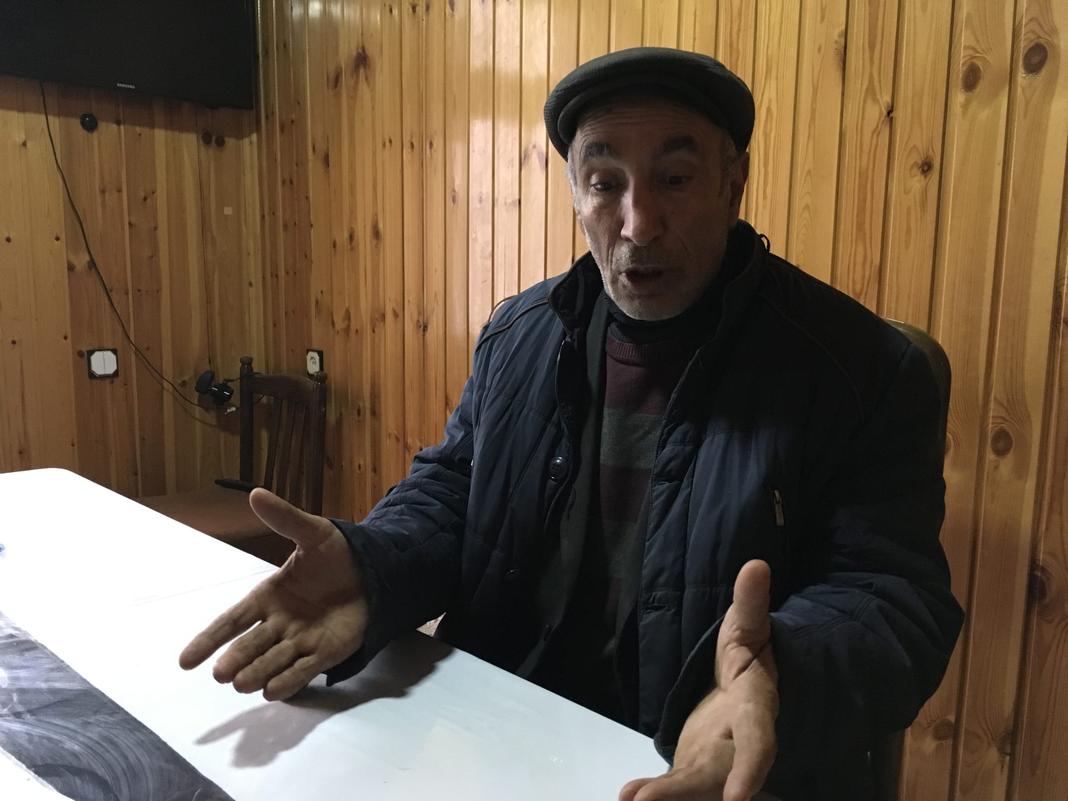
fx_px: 895
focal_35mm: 29
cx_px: 534
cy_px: 400
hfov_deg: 61.7
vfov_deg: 48.2
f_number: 2.2
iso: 250
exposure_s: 1/17
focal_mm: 4.15
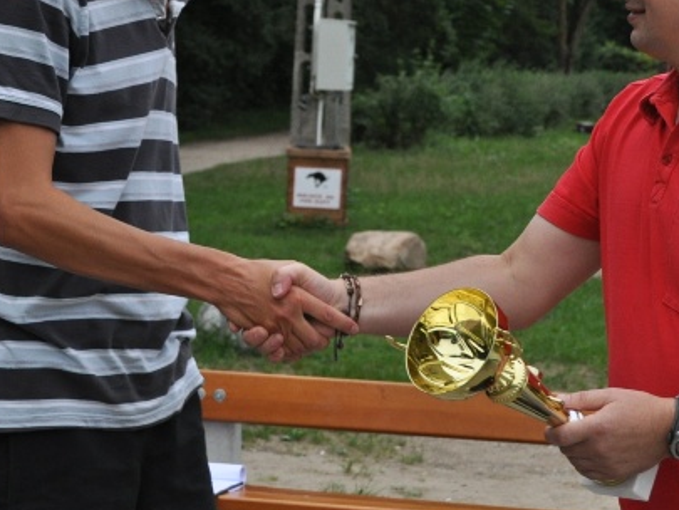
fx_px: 1786
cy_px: 135
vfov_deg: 16.2
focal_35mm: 91
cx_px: 357
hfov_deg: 21.5
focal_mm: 32
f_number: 5.6
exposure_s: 1/160
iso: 800
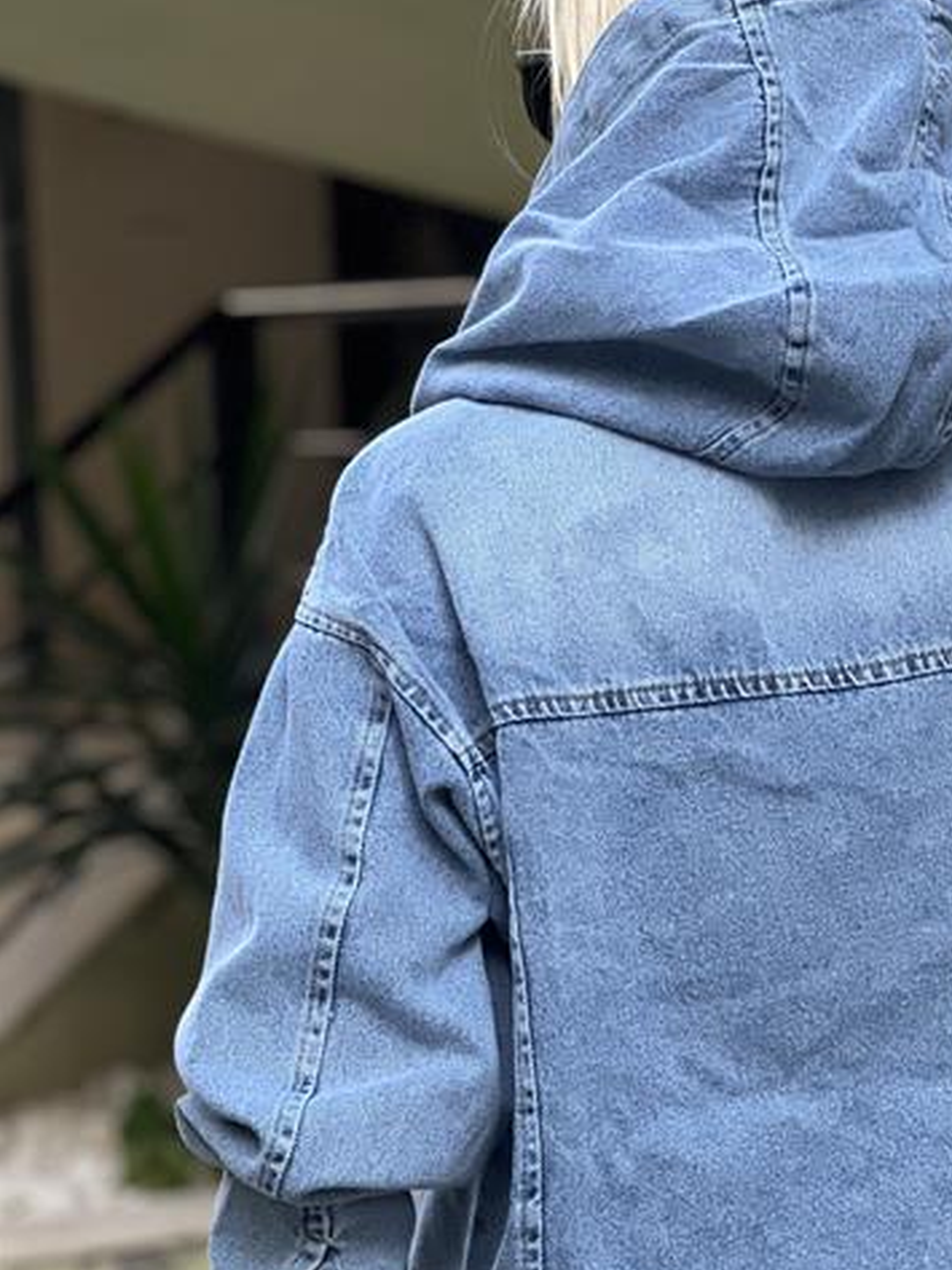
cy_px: 831
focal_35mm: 130
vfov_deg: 15.2
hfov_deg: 11.3
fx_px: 4771
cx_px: 799
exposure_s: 1/121
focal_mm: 9
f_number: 2.8
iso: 125
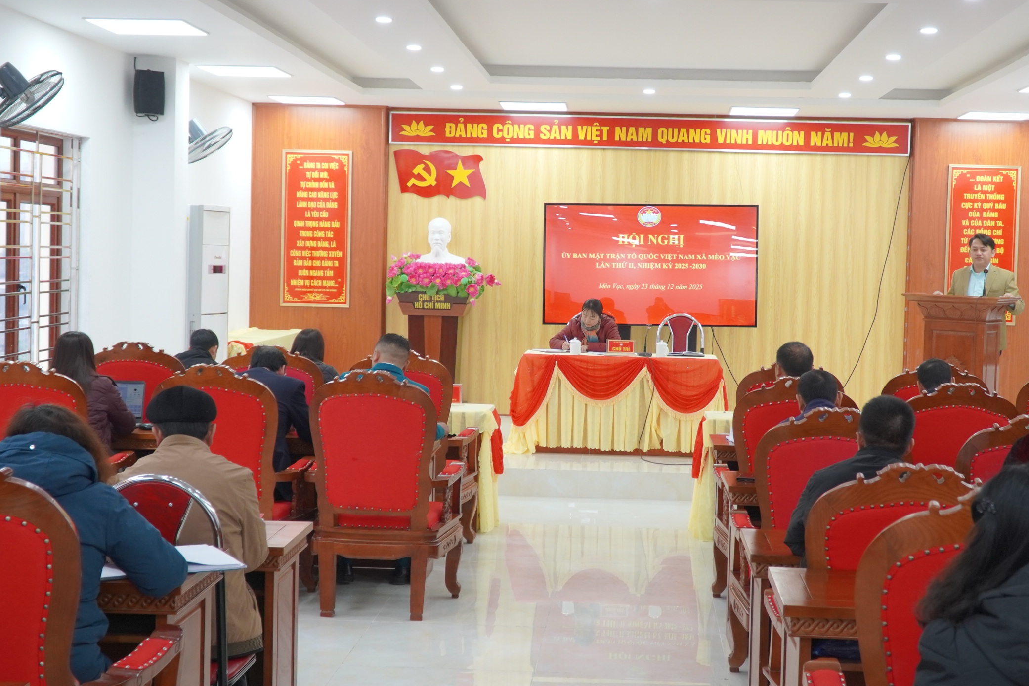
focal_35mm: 50
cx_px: 575
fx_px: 1421
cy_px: 342
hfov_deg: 39.7
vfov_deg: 27.1
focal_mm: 23
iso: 800
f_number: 4
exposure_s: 1/100
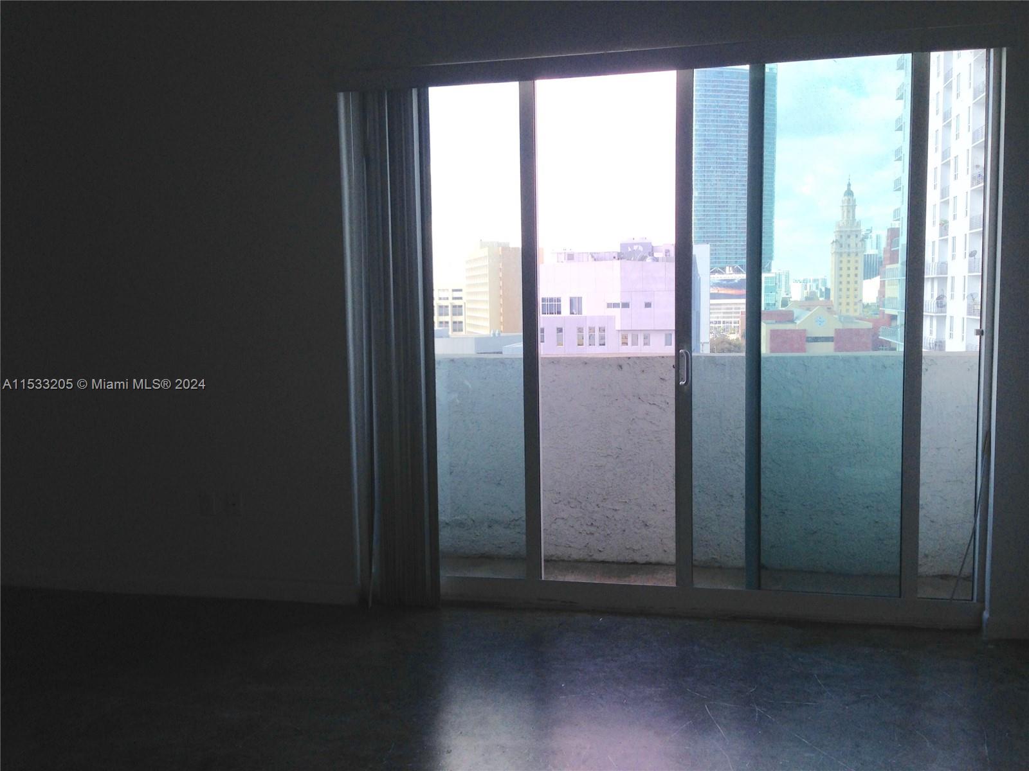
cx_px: 514
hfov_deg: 55.4
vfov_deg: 42.9
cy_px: 386
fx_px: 981
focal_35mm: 33
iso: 50
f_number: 2.4
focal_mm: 4.12
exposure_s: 1/366
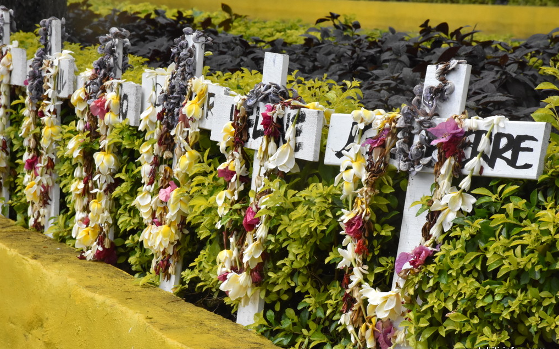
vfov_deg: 8.5
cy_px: 179
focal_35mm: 154
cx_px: 278
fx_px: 2345
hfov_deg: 13.6
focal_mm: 100
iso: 2500
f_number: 18
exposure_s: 1/1250
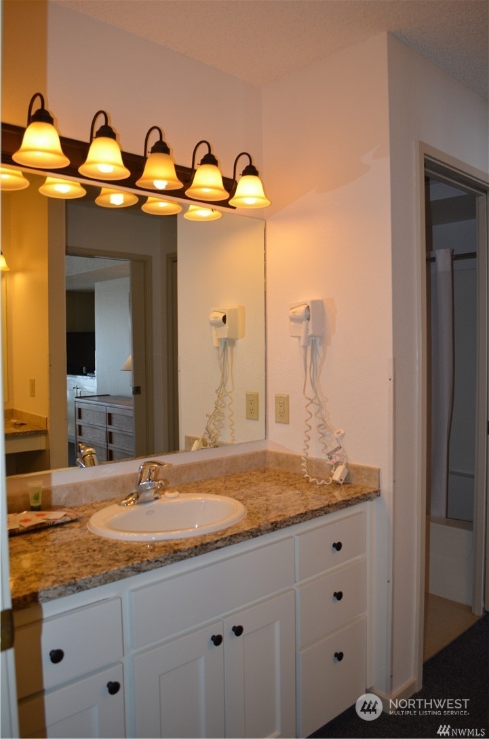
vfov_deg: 67.5
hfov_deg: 47.7
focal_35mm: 27
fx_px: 553
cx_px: 244
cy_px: 370
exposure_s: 1/100
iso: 400
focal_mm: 18
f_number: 3.5
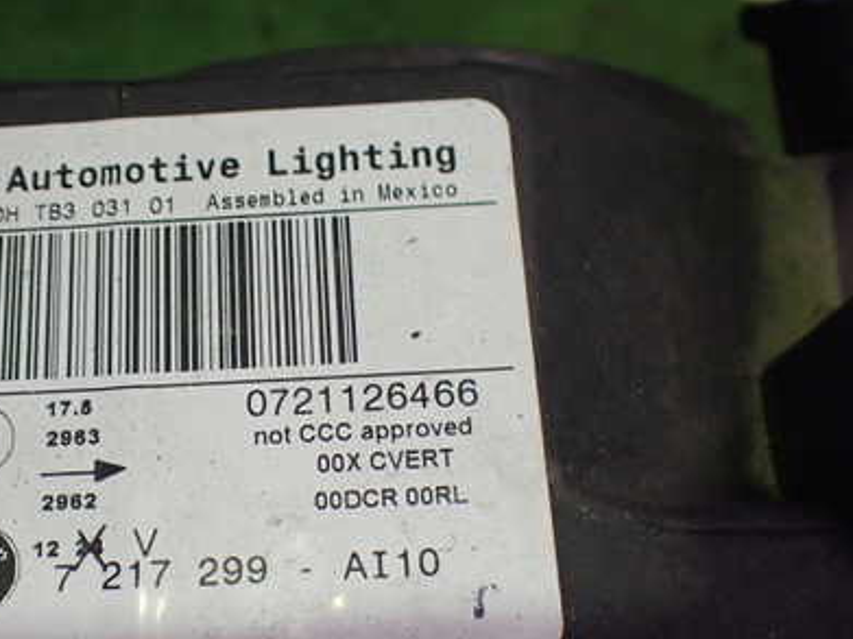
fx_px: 1133
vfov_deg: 31.2
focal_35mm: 46
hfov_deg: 40.6
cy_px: 434
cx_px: 271
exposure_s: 1/125
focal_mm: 5.4
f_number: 2.3
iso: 800
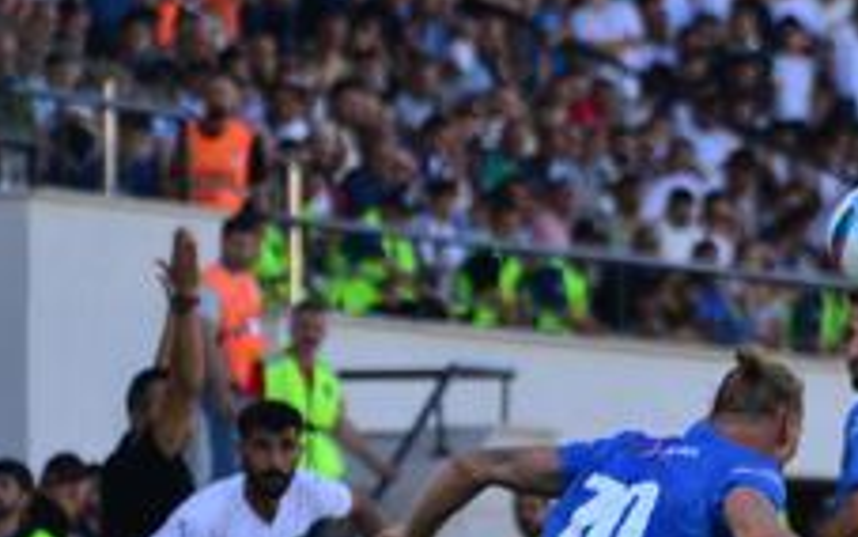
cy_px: 548
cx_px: 544
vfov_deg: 2.1
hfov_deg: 3.3
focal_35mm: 634
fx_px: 14829
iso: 640
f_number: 5.6
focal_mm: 230
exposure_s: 1/1000
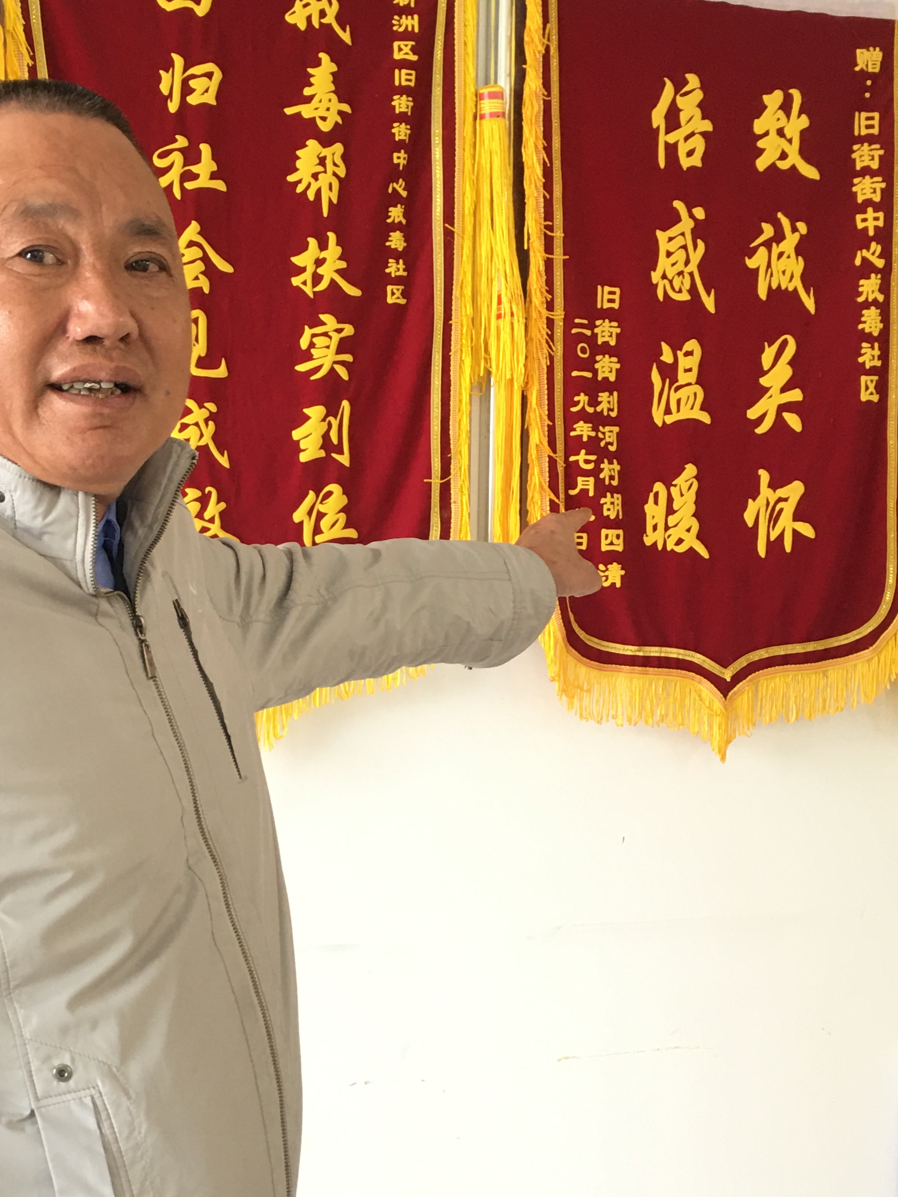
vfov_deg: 36.6
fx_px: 1799
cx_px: 218
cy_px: 744
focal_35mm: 52
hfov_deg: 27.6
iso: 50
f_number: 2.2
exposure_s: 1/17
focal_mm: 4.15
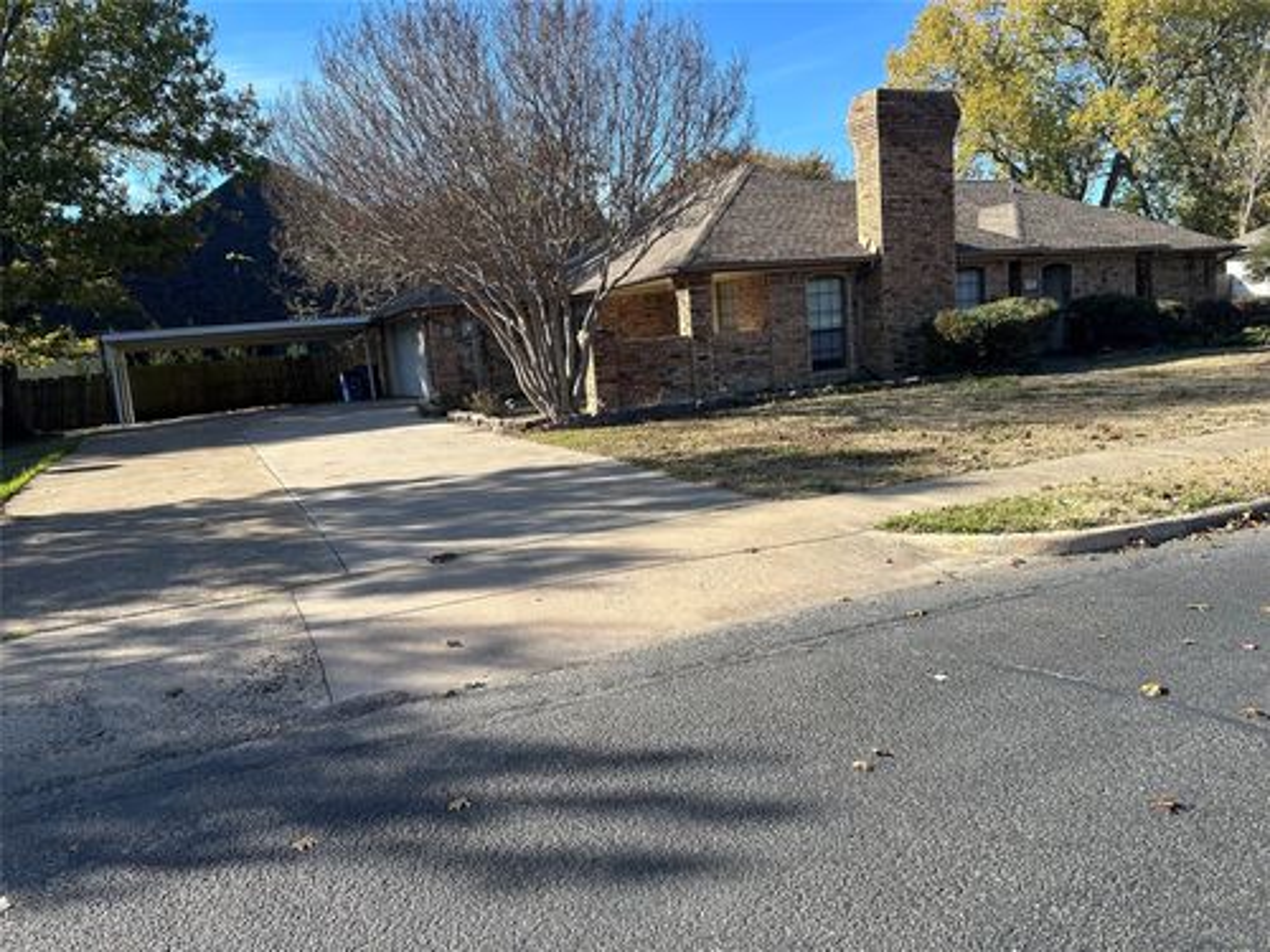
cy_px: 476
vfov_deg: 53.1
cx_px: 635
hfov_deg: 67.3
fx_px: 954
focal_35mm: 26
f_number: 1.5
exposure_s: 1/1751
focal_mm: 5.7
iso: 50
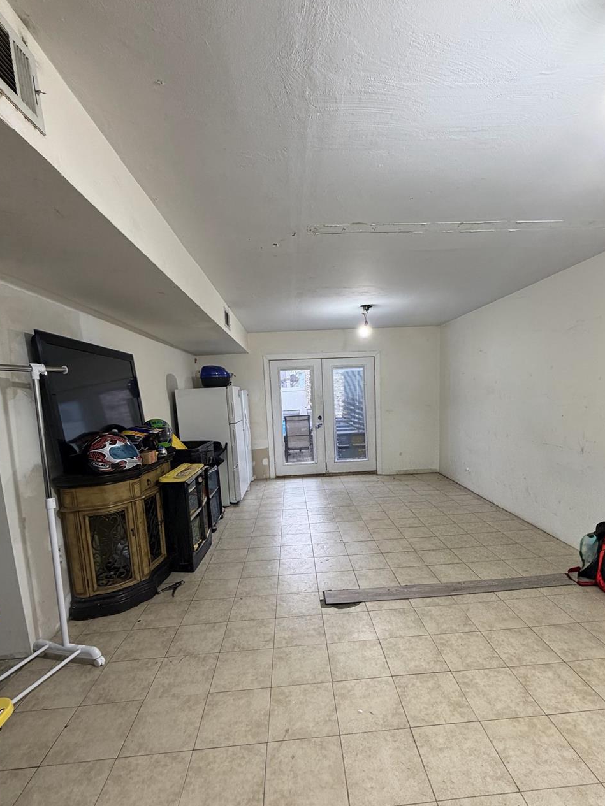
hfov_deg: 74.7
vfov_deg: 90.6
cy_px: 451
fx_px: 396
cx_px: 317
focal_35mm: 17
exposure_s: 1/60
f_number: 2.2
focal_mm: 2.22
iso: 160
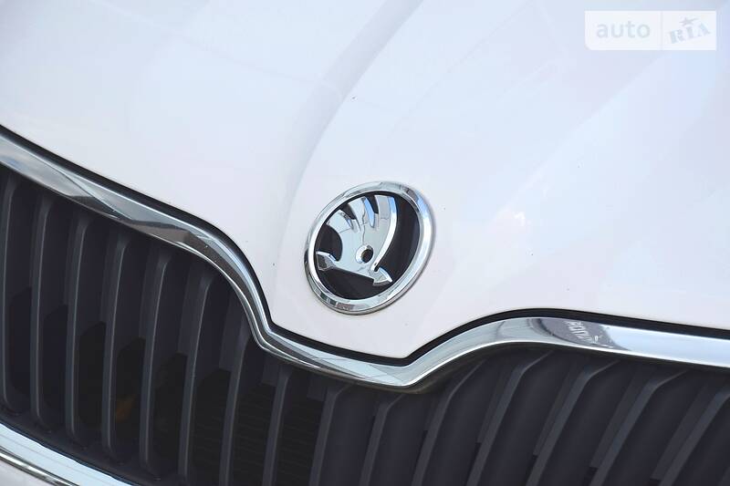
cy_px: 243
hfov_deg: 13.0
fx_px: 3193
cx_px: 365
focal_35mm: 158
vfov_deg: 8.7
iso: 360
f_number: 8
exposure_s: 1/250
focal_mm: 105
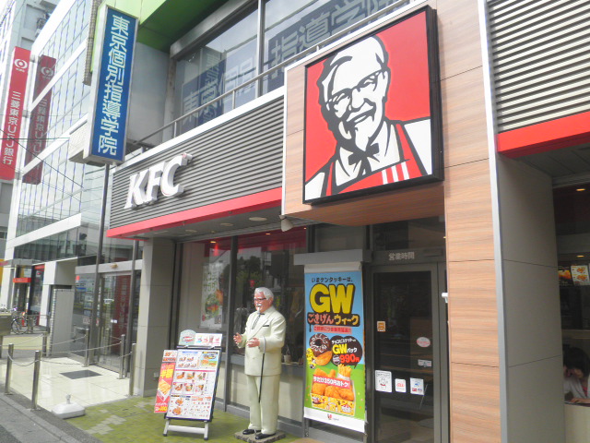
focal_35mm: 26
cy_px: 222
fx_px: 443
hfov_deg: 67.3
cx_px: 295
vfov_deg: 53.1
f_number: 2.8
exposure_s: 1/320
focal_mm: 4.7
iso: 64
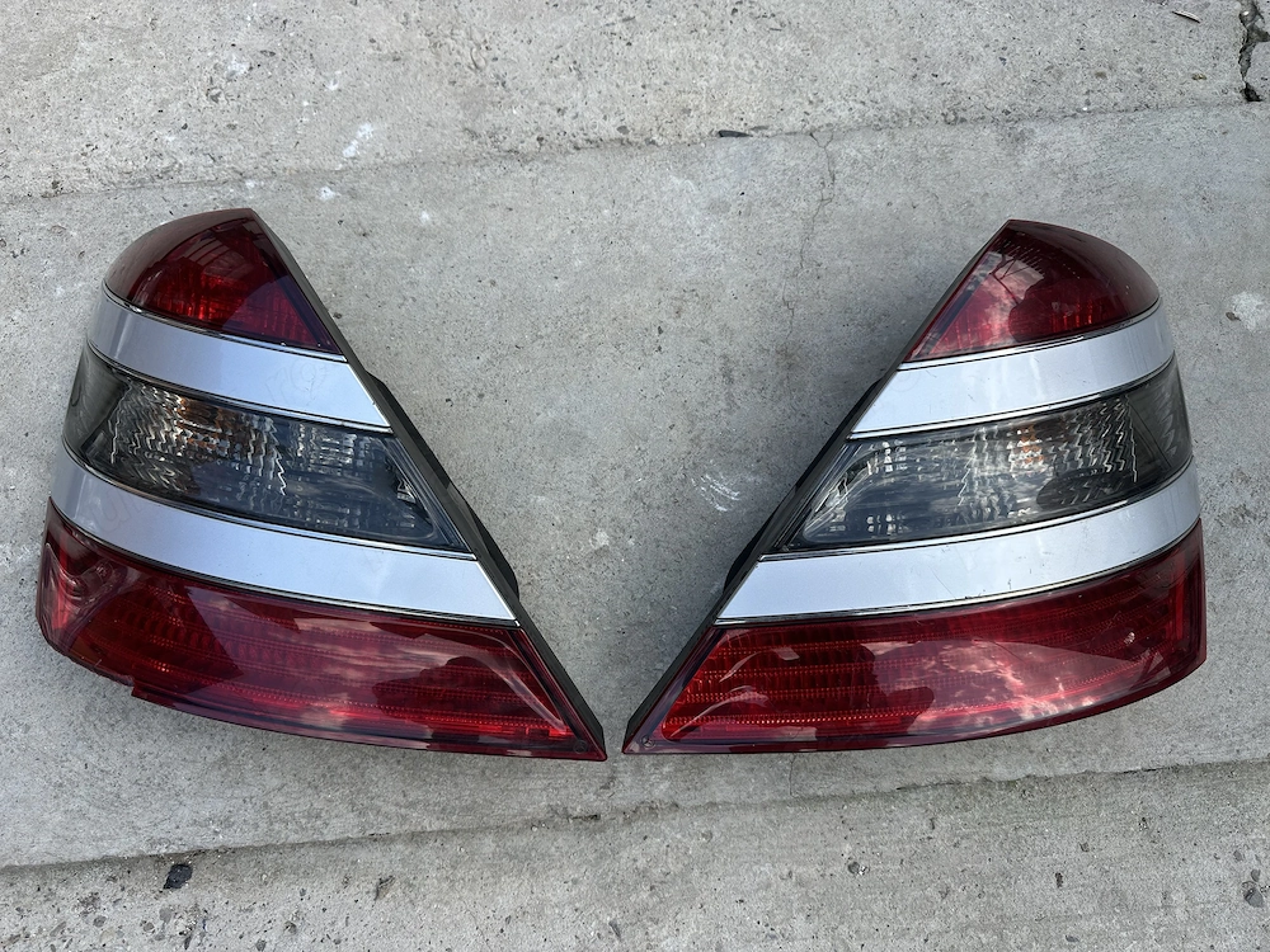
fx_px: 881
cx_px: 635
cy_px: 476
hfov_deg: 71.6
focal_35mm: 24
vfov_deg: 56.8
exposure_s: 1/1050
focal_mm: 6.86
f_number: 1.78
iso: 80
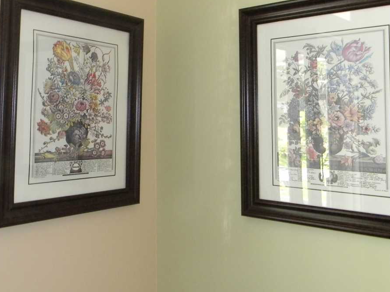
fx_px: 473
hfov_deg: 44.6
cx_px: 162
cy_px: 95
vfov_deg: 34.0
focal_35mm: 42
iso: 400
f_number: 3.5
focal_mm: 5
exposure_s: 1/12.3
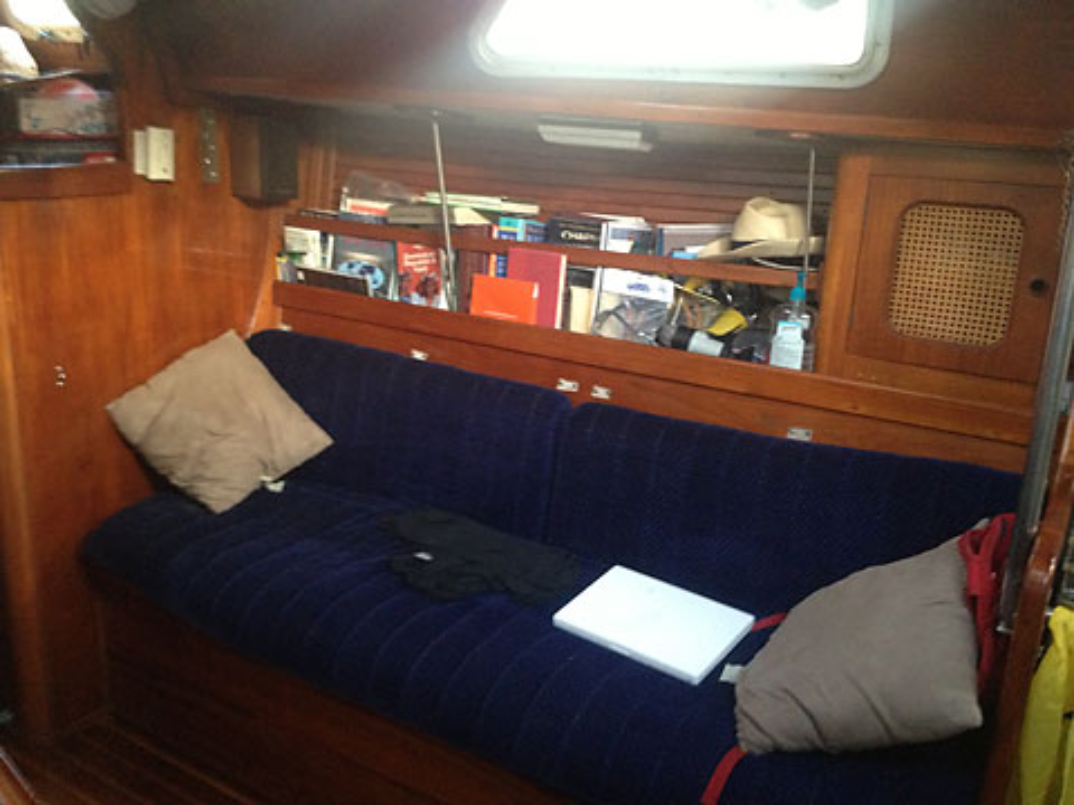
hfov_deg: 52.6
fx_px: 1086
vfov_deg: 40.7
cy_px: 402
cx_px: 537
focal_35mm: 35
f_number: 2.4
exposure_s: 1/20
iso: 320
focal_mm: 4.28
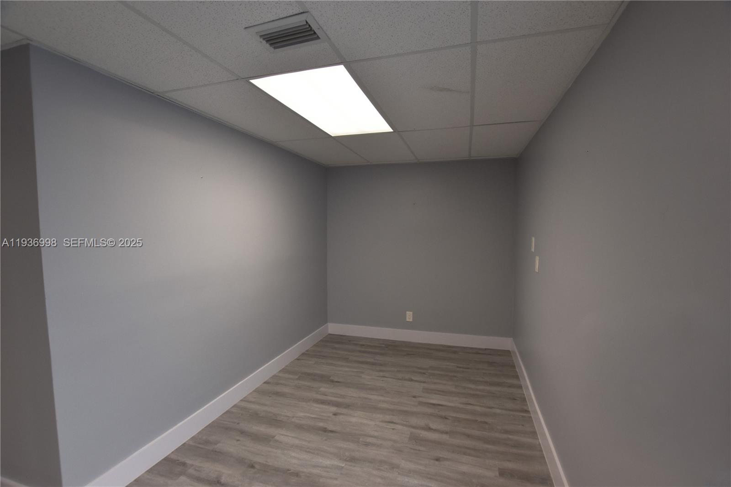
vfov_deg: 77.3
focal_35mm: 15
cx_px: 366
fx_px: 305
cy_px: 244
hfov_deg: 100.4
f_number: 5
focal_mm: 10
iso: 400
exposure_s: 1/100
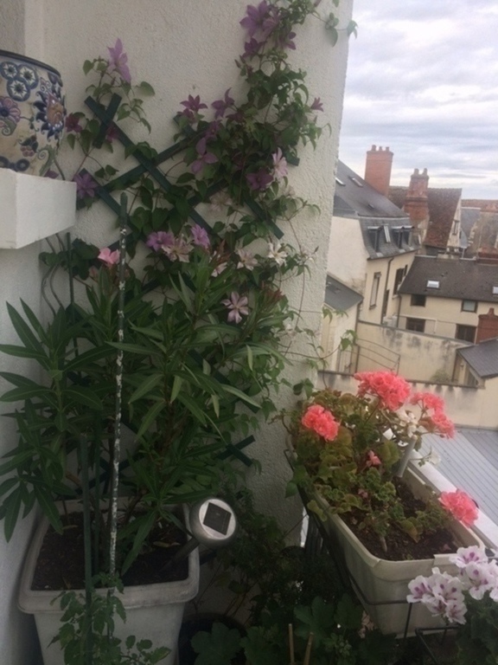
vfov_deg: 61.7
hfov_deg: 48.2
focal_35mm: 29
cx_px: 249
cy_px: 332
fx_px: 556
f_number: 2.2
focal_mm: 4.15
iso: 32
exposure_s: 1/289
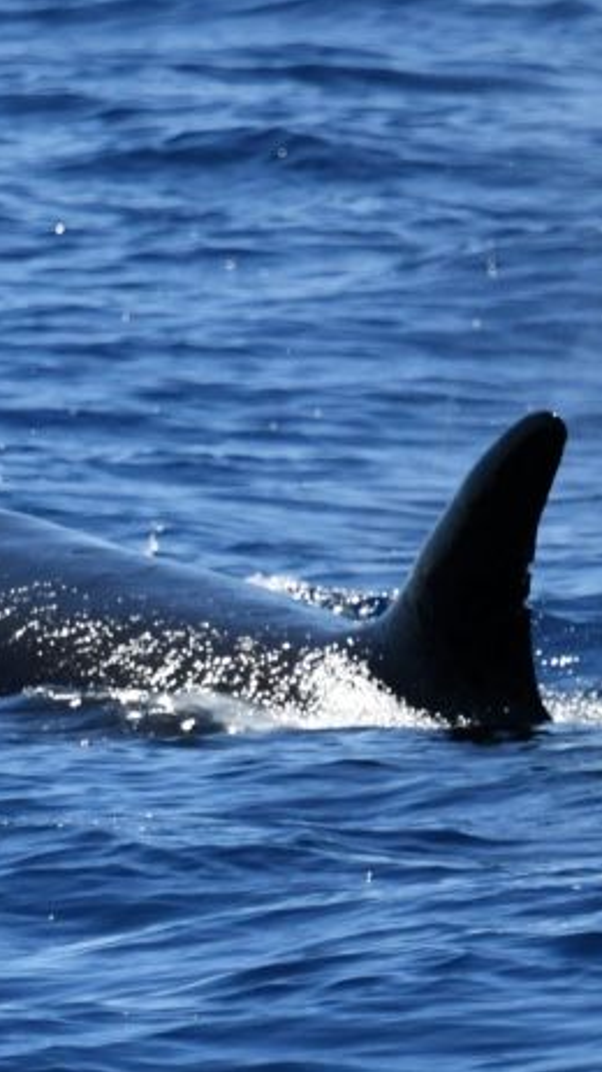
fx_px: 30858
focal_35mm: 1086
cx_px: -232
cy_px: 480
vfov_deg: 2.0
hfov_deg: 1.1
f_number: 6.3
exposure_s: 1/8000
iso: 1100
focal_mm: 600
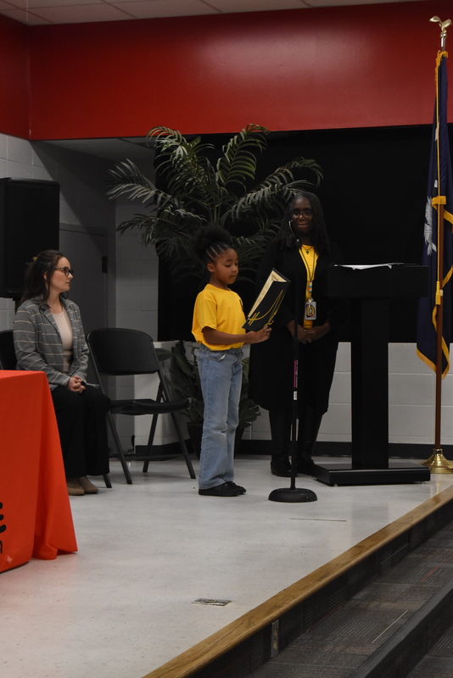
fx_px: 1556
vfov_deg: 24.6
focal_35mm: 82
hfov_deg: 16.6
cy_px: 339
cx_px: 226
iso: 2200
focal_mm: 55
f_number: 7.1
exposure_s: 1/100
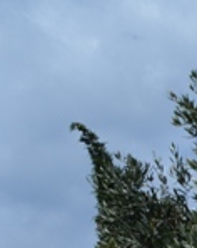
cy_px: -181
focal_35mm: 160
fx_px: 1165
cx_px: -60
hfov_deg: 9.5
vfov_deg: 11.3
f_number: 9
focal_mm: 21
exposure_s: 1/320
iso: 100
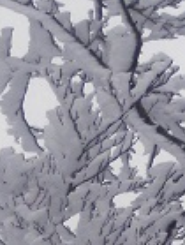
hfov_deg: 4.8
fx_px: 2199
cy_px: 596
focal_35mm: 310
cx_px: 120
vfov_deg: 6.1
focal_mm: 9.8
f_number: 4.1
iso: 80
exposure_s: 1/800
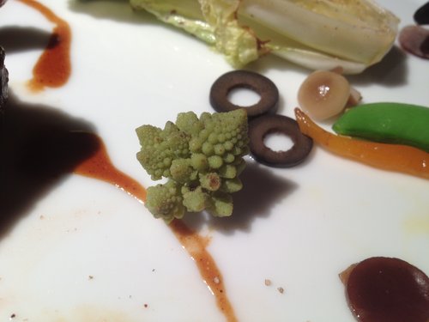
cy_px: 161
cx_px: 214
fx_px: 434
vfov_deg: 40.7
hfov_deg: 52.6
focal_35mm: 35
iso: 64
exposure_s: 1/30
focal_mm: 4.28
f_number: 2.4
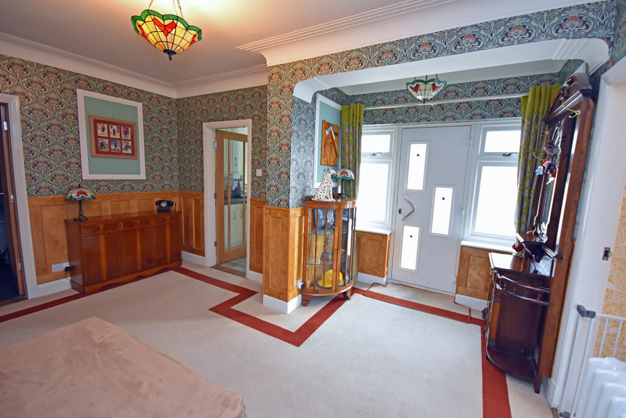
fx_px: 261
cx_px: 313
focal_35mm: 15
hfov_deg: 100.4
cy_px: 209
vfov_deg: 77.3
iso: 1000
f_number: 4
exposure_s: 1/60
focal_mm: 10
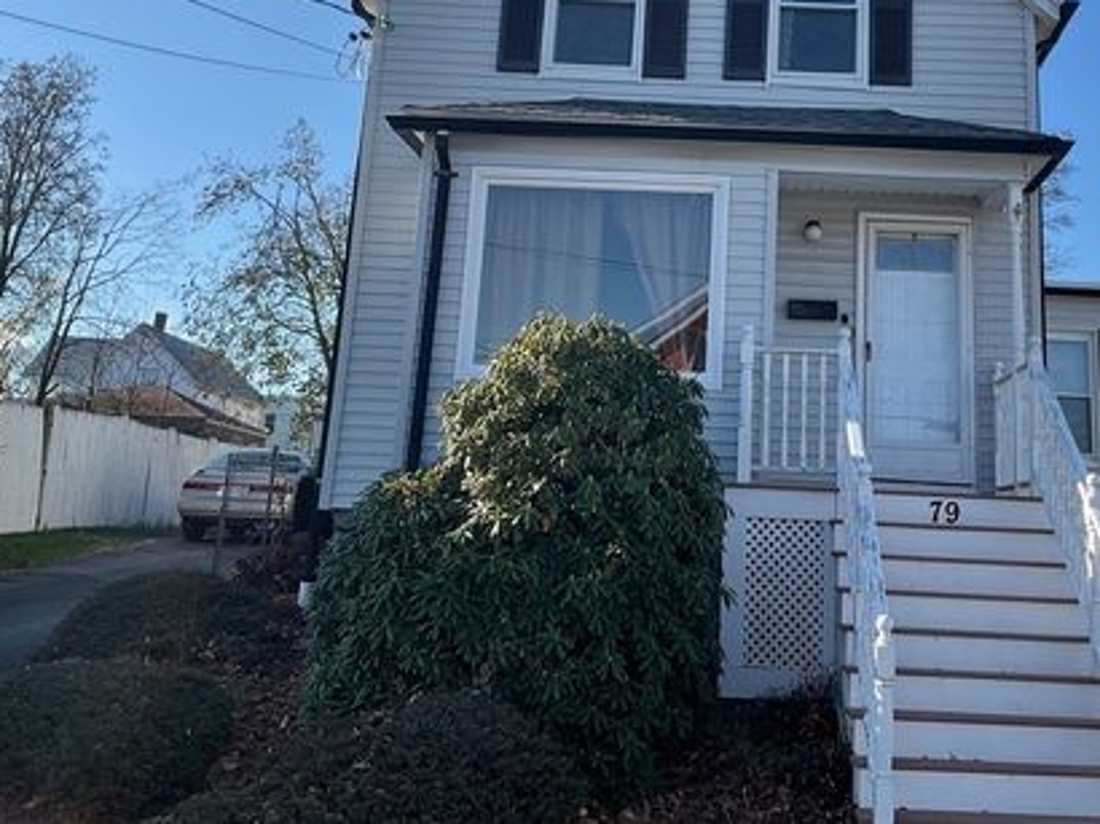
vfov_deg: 33.8
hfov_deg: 44.1
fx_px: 1334
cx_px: 740
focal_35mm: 42
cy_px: 229
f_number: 1.8
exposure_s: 1/1195
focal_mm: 3
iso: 16
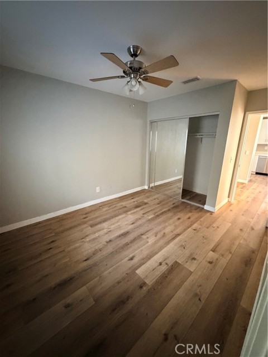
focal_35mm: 14
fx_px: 145
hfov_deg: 85.7
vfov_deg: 102.1
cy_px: 178
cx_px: 134
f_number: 2.2
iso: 1600
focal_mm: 2.22
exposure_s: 1/37
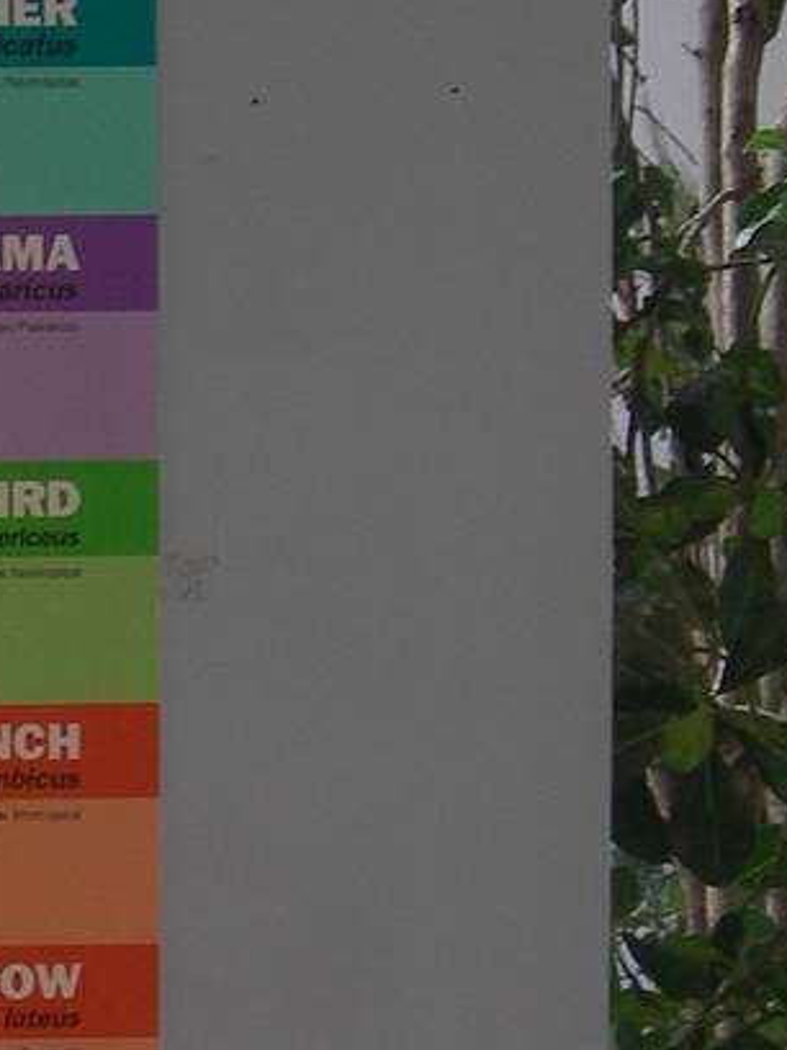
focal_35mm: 149
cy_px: 700
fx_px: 4517
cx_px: -512
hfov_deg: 9.6
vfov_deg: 13.2
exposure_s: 1/39.7
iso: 50
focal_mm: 7.8
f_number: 2.8
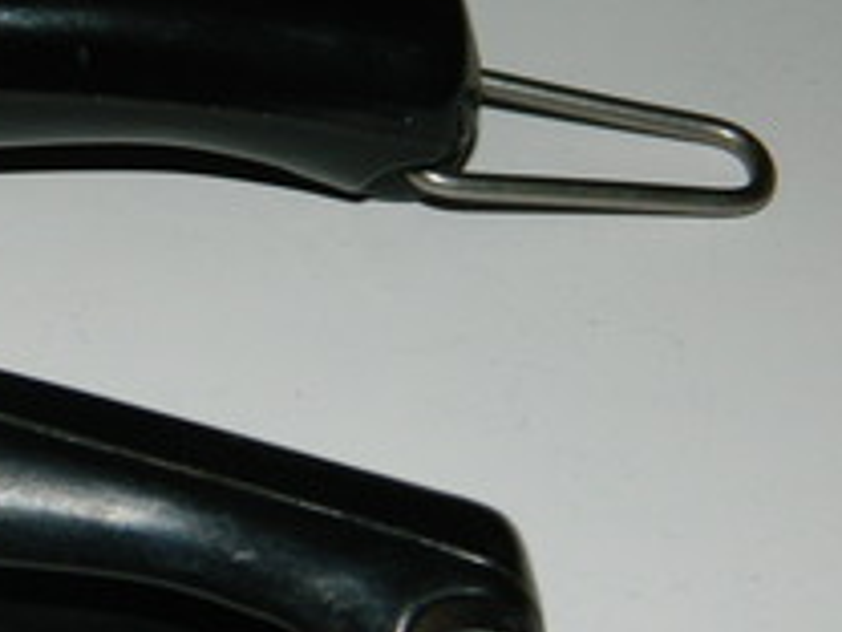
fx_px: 2749
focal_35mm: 113
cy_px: 488
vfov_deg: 13.1
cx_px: -85
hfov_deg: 16.9
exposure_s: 1/50
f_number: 10.2
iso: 200
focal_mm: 8.4
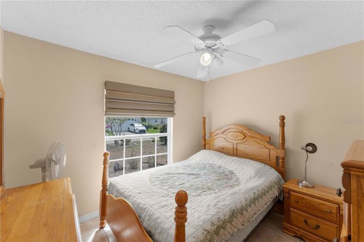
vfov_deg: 81.1
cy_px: 121
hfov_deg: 104.3
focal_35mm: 14
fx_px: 141
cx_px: 182
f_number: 7.1
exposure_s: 1/25
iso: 400
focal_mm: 14
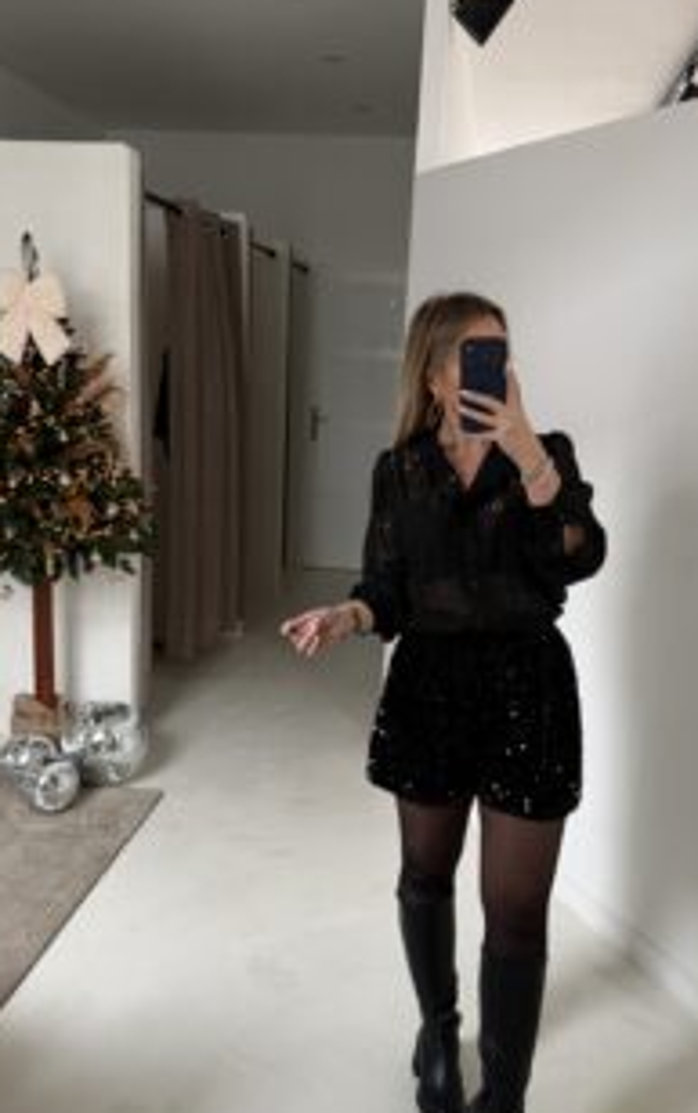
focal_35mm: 33
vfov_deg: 58.0
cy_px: 614
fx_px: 1003
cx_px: 354
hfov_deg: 38.4
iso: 320
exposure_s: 1/50
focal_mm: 6.76
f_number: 1.78
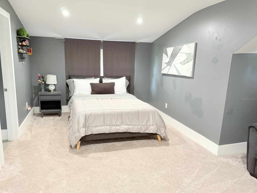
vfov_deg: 54.9
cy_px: 99
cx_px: 124
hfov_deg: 69.4
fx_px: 186
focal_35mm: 25
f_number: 1.78
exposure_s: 1/60
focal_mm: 6.76
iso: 320
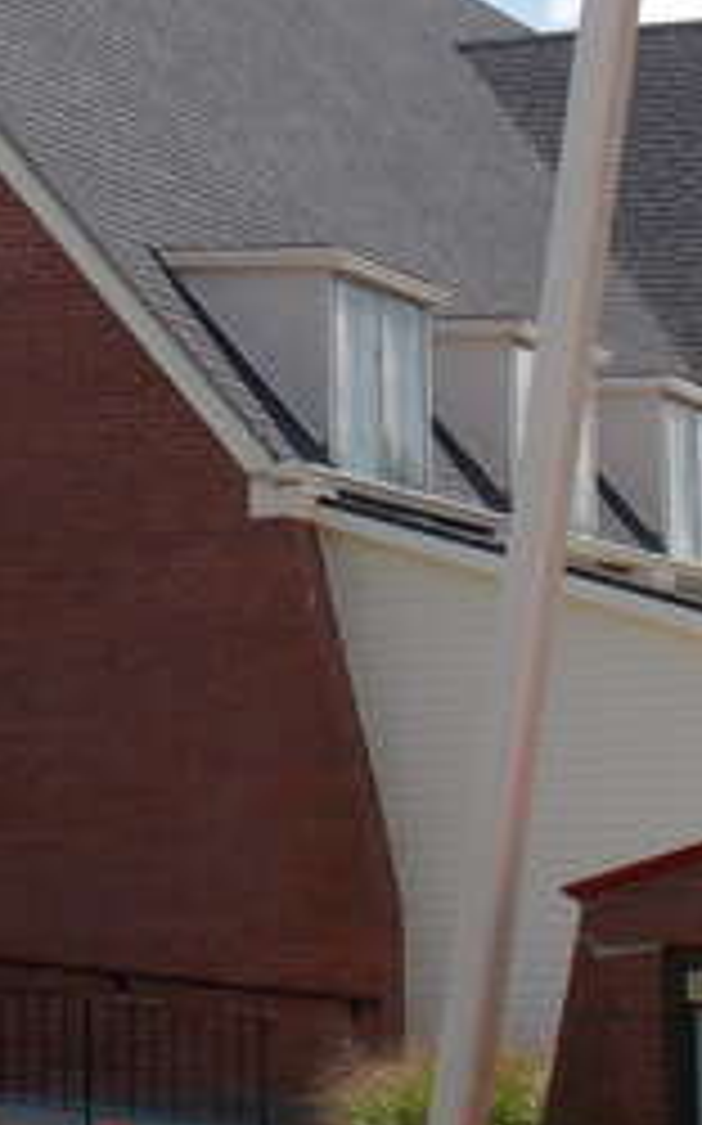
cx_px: -9
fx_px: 4597
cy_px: 315
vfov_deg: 13.9
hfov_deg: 8.7
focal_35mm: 150
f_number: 3.7
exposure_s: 1/640
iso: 80
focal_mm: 8.1
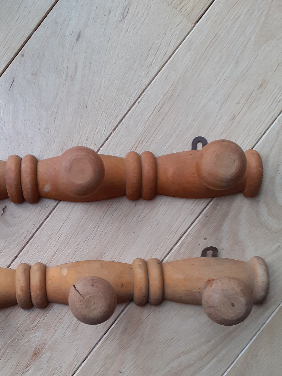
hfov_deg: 33.2
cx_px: 90
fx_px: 467
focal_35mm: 43
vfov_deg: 43.3
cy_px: 245
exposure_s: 1/50
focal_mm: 3.6
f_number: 1.9
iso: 80
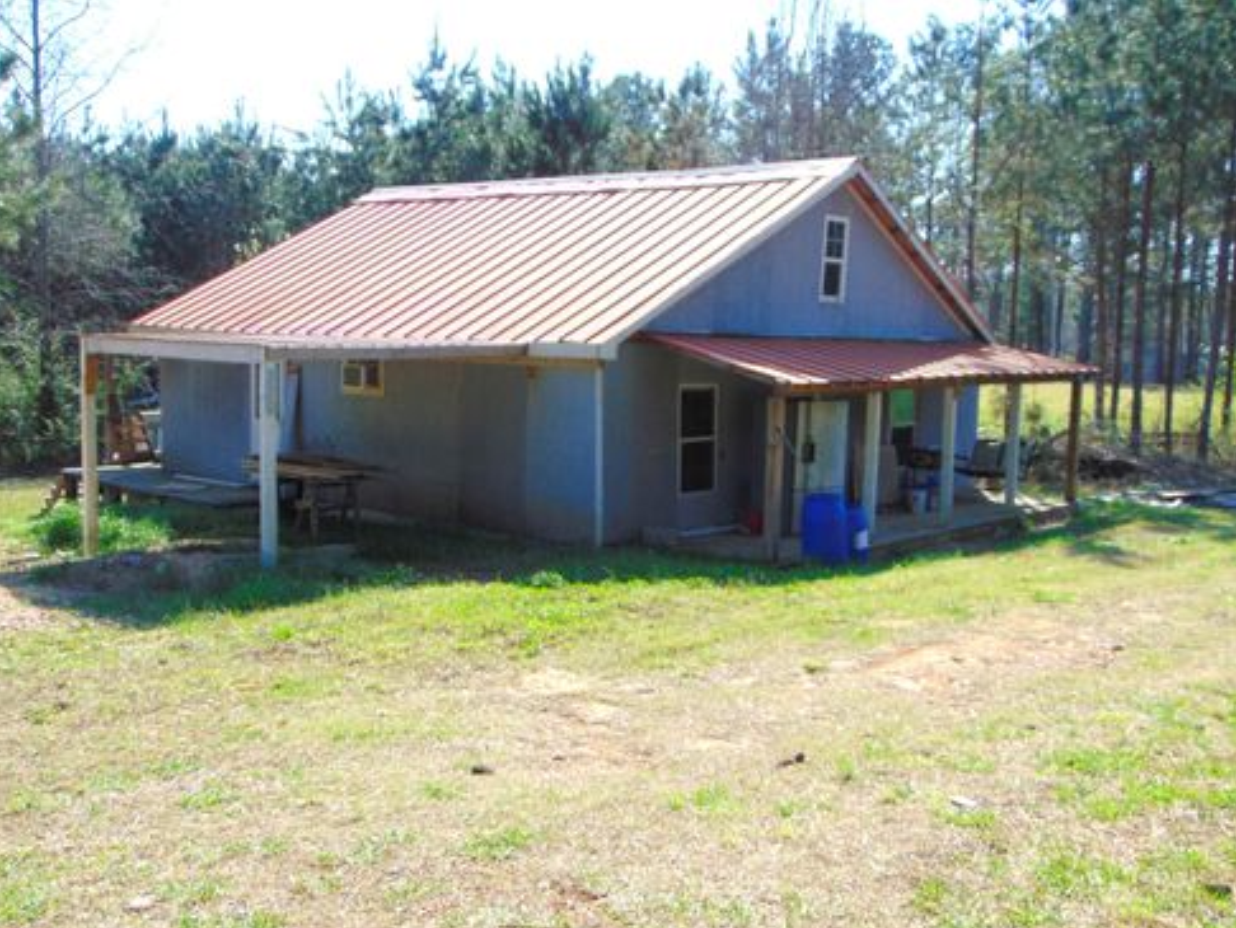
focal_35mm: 36
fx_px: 1286
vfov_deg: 39.7
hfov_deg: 51.3
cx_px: 613
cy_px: 474
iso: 80
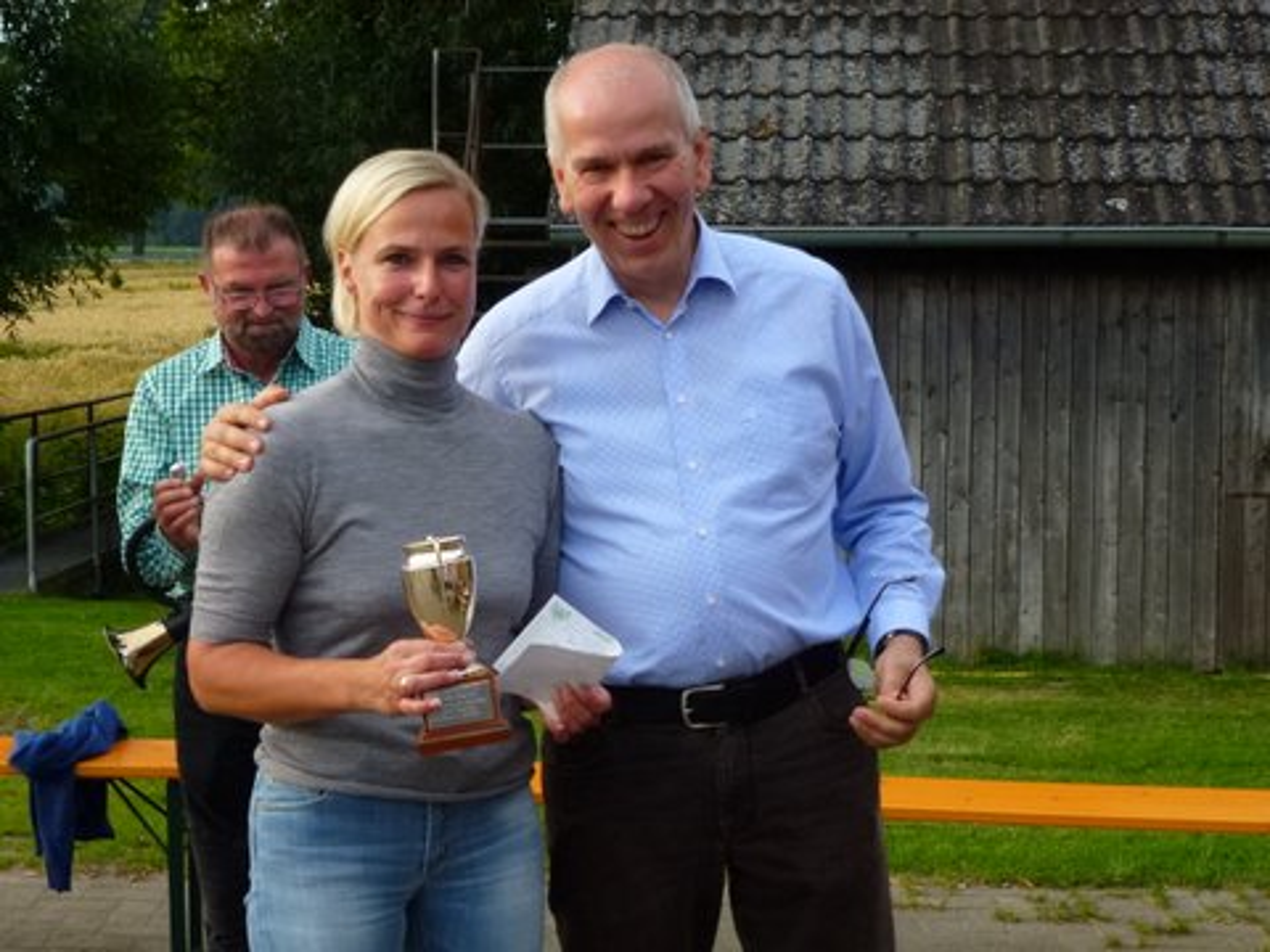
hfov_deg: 29.8
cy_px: 476
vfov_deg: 22.6
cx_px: 635
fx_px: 2385
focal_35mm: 65
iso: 320
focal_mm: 11.7
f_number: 4.6
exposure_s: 1/320
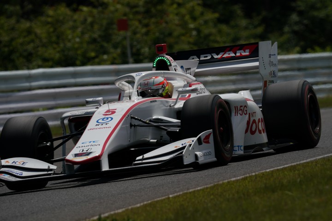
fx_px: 5533
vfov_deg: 2.3
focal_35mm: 600
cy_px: 110
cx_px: 166
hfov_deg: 3.4
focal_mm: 600
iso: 200
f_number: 11
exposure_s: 1/1000
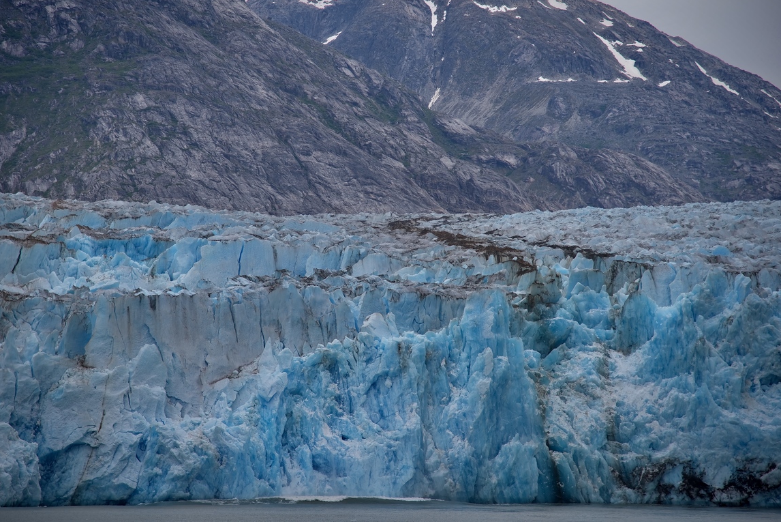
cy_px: 232
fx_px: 2908
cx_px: 369
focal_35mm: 134
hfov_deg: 15.3
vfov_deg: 10.2
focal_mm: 120
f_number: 4.5
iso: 100
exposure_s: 1/250
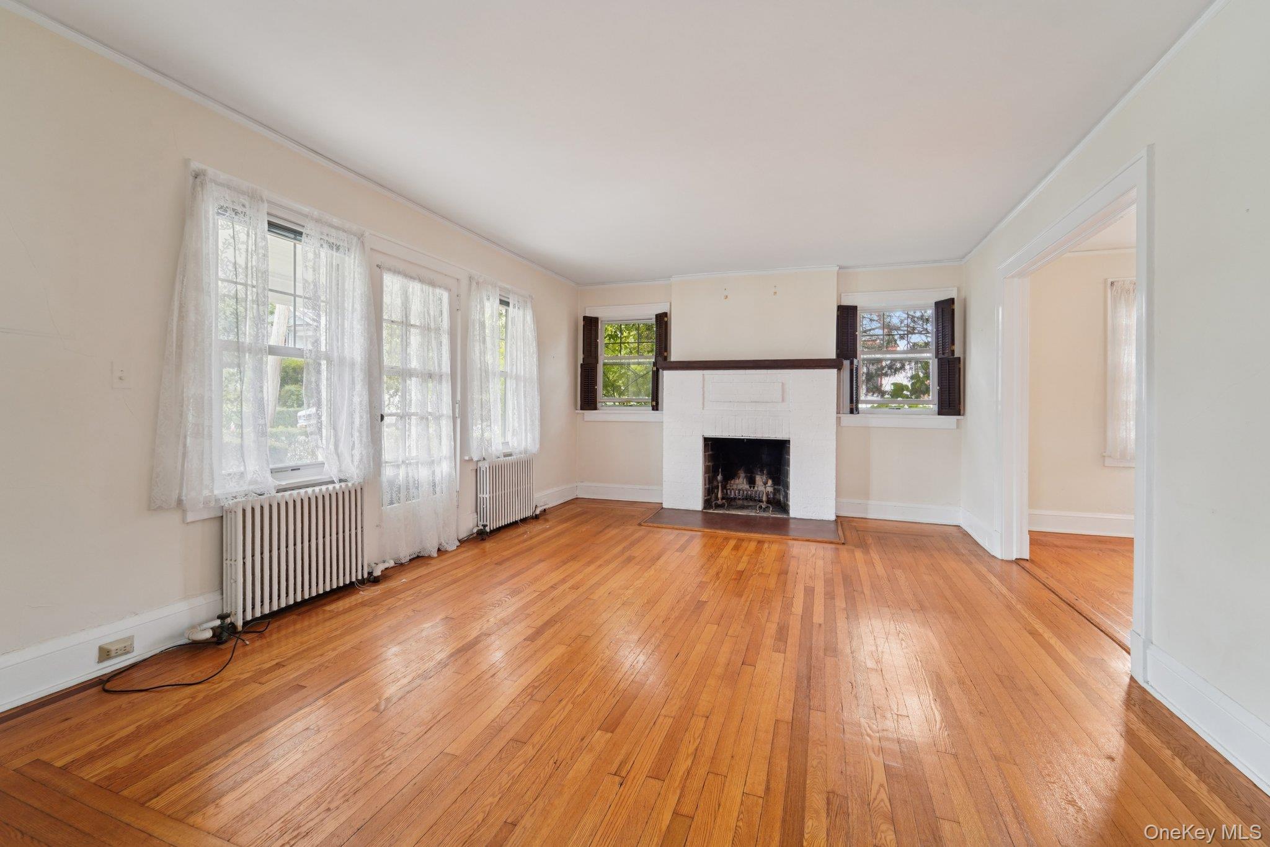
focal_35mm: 14
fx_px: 494
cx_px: 635
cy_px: 424
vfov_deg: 81.2
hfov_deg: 104.3
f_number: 8
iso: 400
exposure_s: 1/10
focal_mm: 14
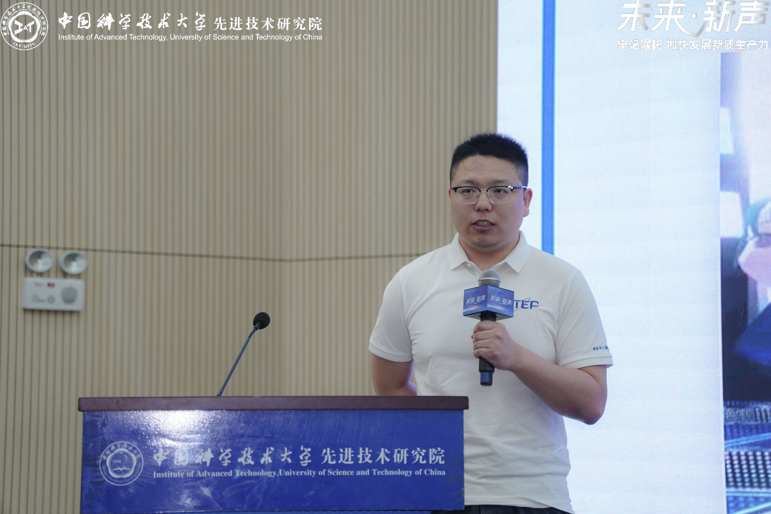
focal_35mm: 105
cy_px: 257
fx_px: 2249
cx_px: 386
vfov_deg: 13.0
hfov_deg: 19.5
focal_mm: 70
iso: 800
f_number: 2.8
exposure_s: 1/250
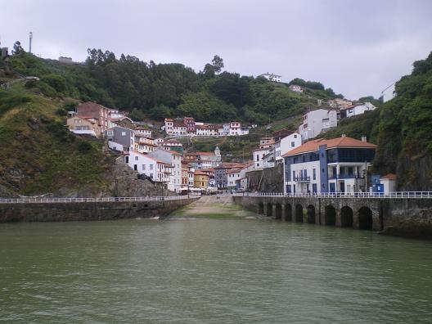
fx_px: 474
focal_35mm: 38
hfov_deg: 49.0
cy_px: 162
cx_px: 216
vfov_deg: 37.7
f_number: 3.1
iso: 64
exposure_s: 1/125
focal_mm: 6.3
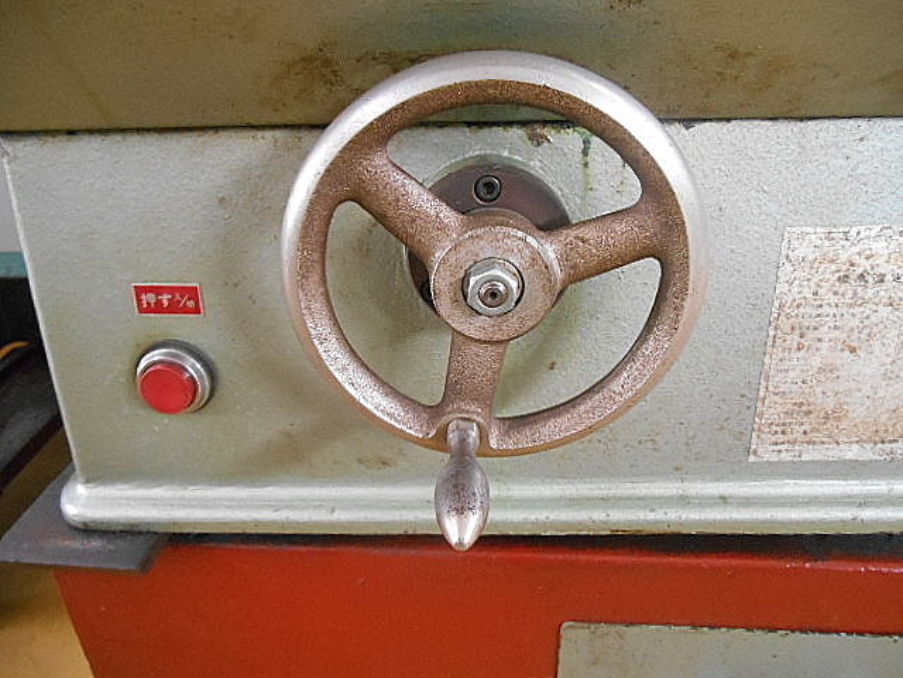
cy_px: 339
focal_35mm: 26
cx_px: 452
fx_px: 678
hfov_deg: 67.3
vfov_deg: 53.1
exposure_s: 1/60
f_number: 3.4
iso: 800
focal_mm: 4.7
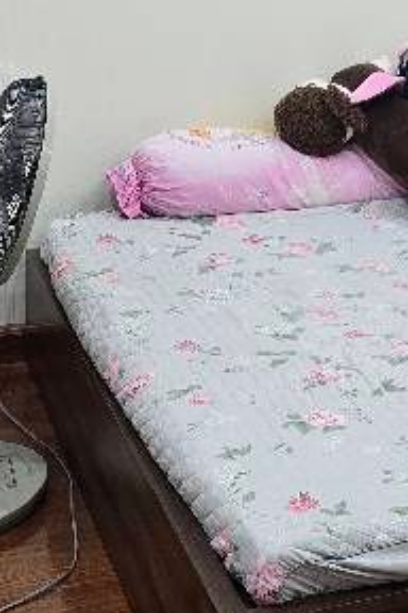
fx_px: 1445
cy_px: -2
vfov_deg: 22.9
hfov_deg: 15.5
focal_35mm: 85
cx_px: 493
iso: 160
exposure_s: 1/100
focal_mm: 6.3
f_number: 1.7
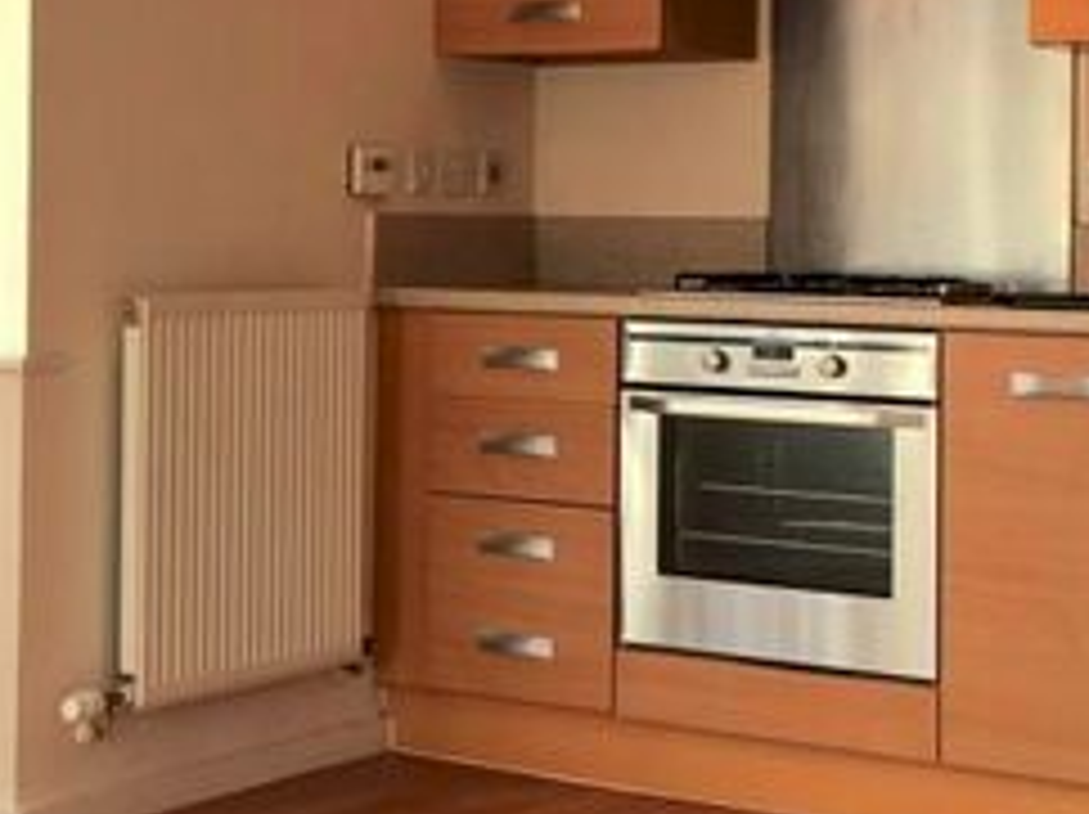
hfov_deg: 22.8
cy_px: 196
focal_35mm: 84
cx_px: 153
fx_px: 2640
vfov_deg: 17.4
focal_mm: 4.15
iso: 32
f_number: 2.2
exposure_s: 1/50
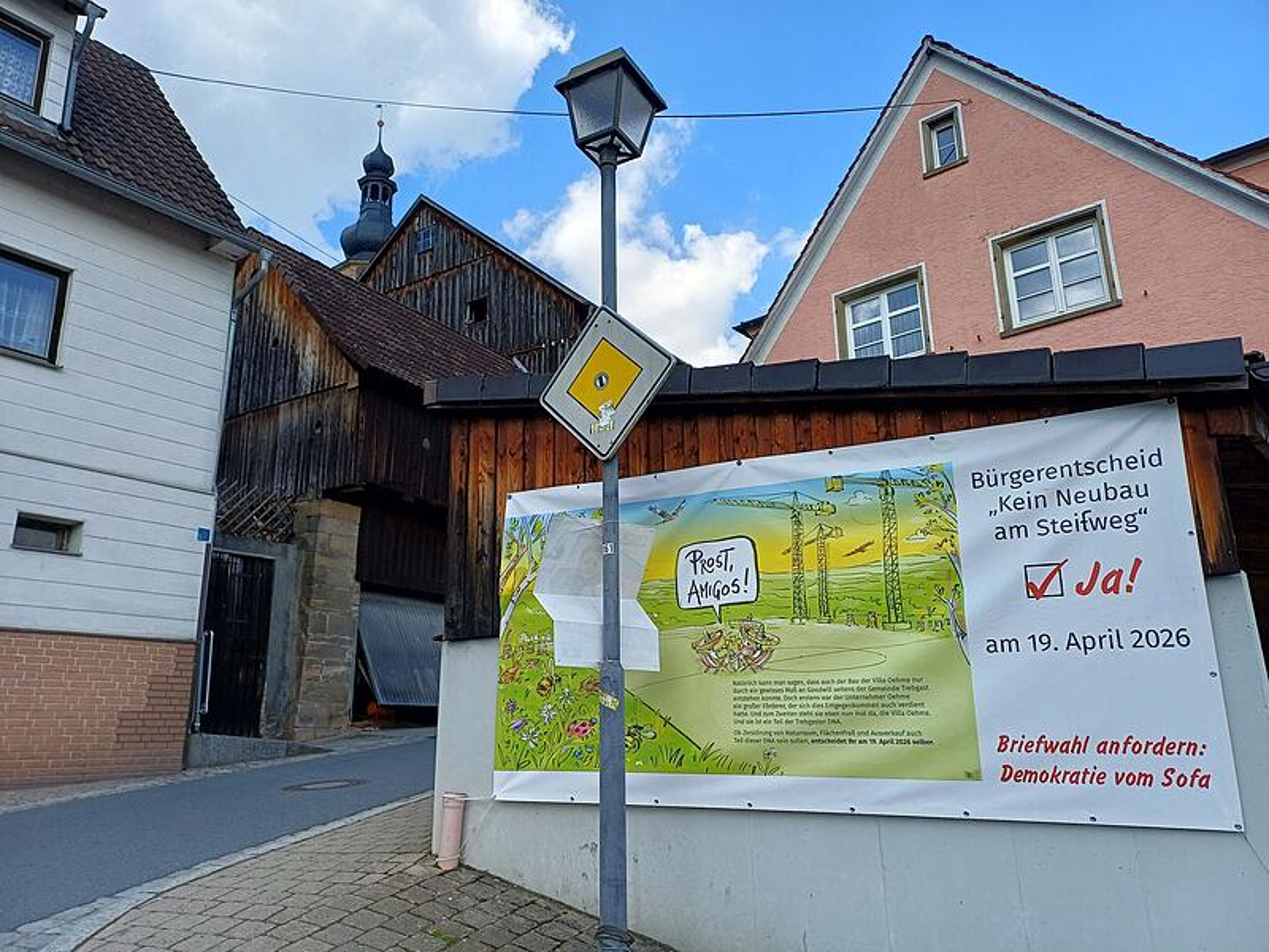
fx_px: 916
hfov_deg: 69.4
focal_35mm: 25
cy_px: 476
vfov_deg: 54.9
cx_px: 634
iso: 50
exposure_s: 1/766
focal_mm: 4.65
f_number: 1.8
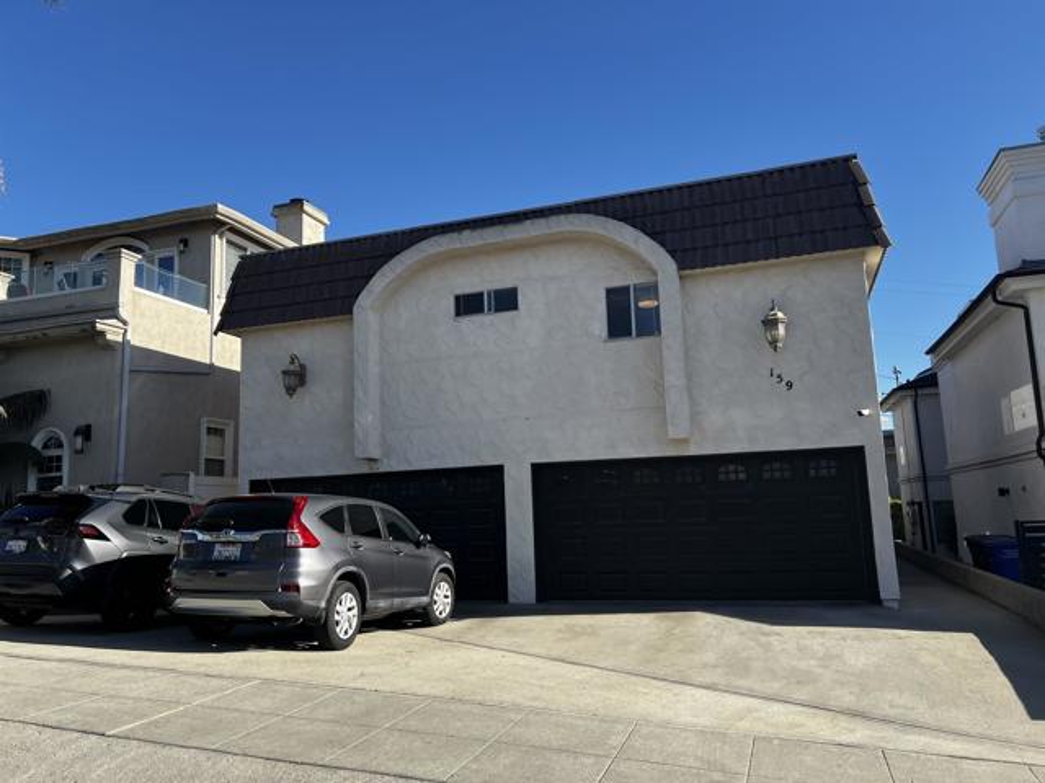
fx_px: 785
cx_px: 522
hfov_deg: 67.3
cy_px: 392
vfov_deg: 53.1
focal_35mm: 26
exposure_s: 1/2632
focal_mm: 5.7
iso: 50
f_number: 1.5
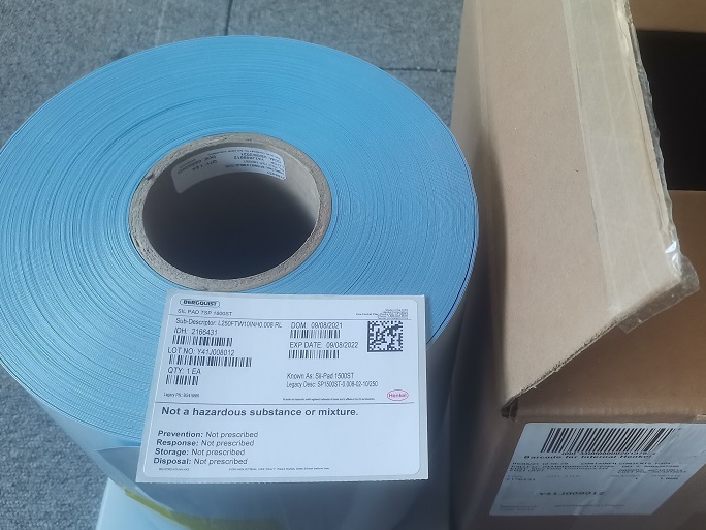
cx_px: 448
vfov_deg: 37.7
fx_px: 775
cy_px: 278
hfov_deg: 48.4
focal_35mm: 38
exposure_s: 1/100
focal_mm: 4.75
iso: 320
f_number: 1.8
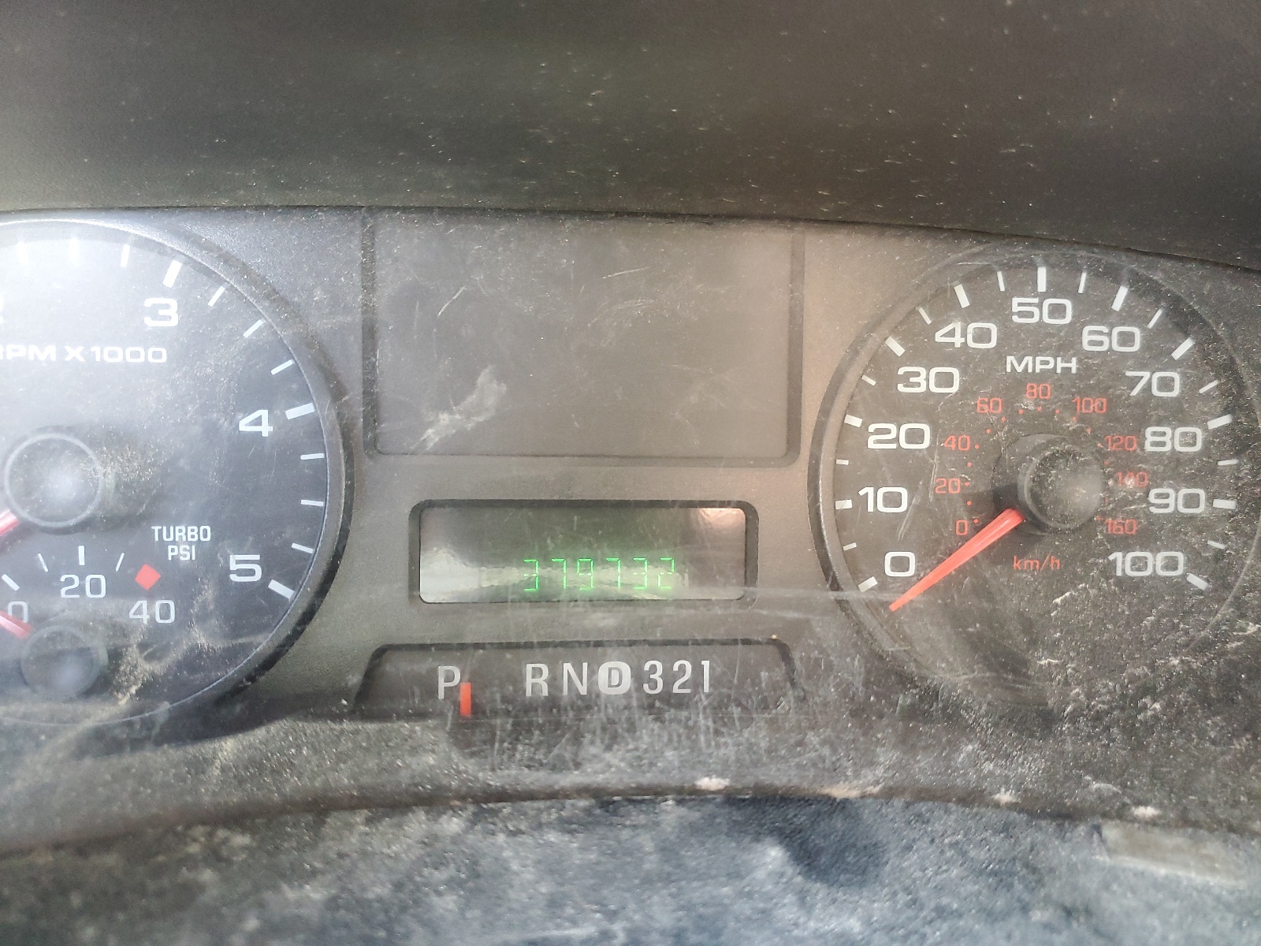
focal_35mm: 26
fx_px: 947
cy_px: 473
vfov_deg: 53.1
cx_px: 630
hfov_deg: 67.3
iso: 251
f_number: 1.5
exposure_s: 1/60.2
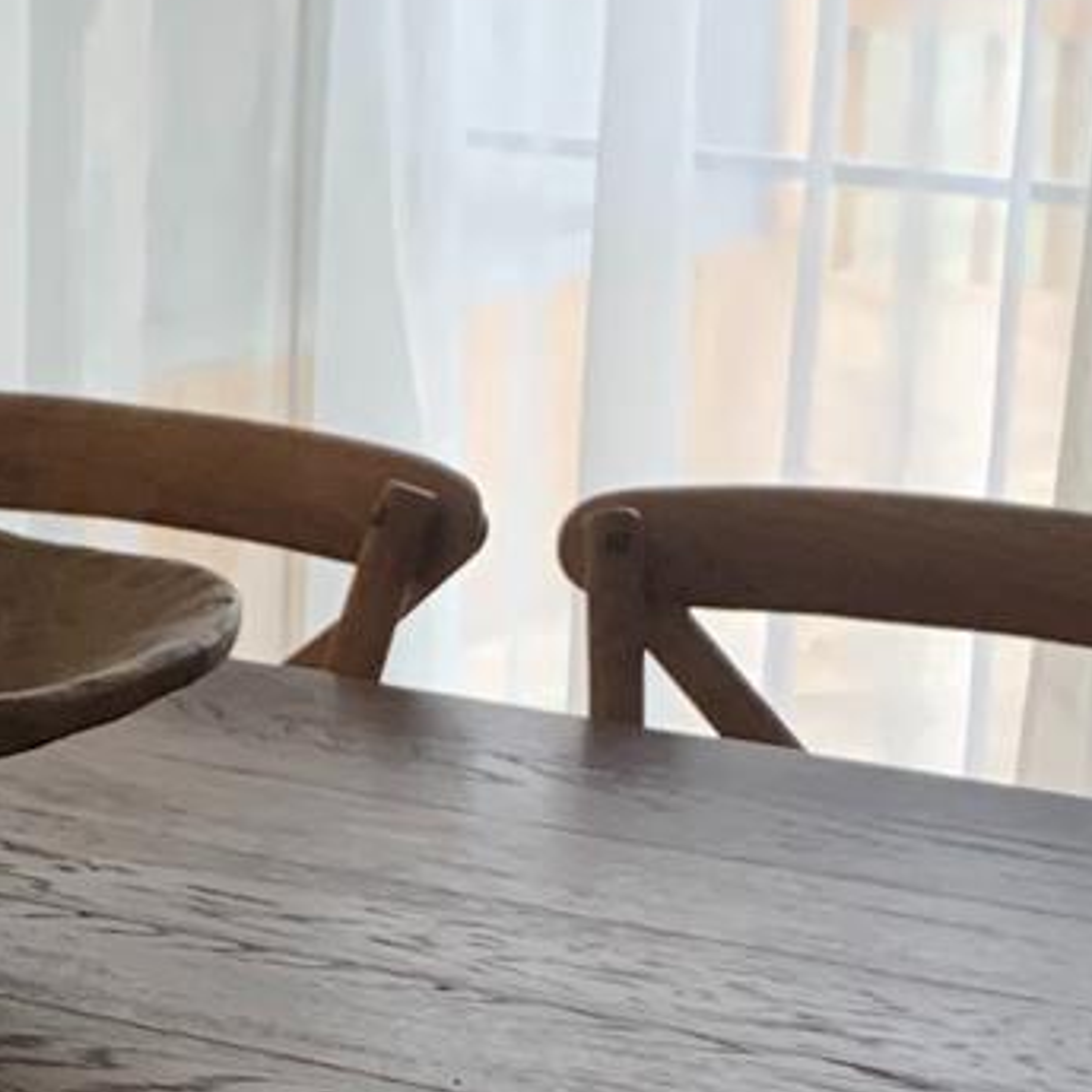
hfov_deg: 12.6
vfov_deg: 12.6
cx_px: -16
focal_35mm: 137
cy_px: 1067
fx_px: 4890
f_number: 1.8
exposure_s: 1/60
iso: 125
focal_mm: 4.25
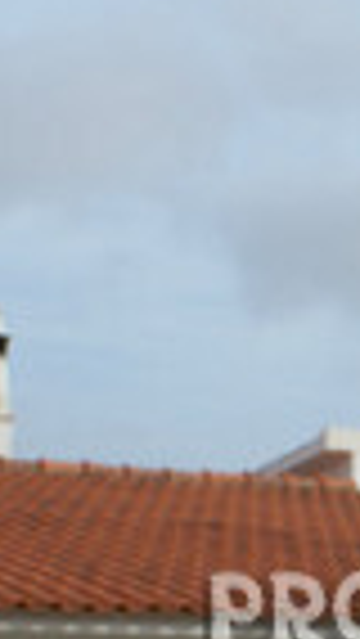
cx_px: 500
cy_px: 612
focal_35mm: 142
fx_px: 2407
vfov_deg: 14.9
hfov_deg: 8.4
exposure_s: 1/100
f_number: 10
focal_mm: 20
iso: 100
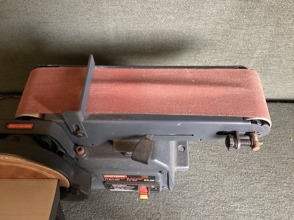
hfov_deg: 58.3
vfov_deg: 45.4
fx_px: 263
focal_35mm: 31
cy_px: 110
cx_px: 147
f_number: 2.4
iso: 320
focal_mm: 3.3
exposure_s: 1/50
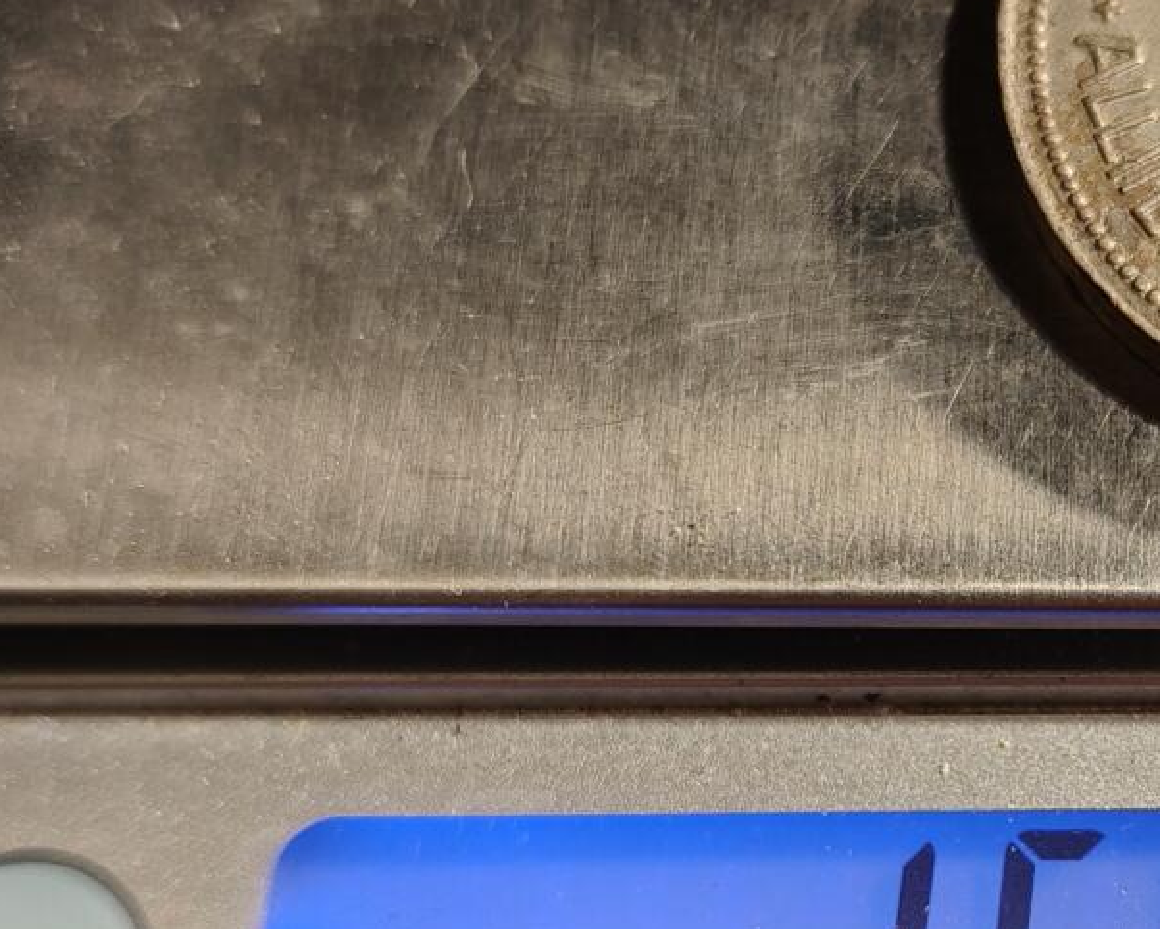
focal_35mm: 67
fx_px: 2301
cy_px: 654
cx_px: 981
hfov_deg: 27.5
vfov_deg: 22.7
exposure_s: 1/200
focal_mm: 6.06
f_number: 1.6
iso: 200
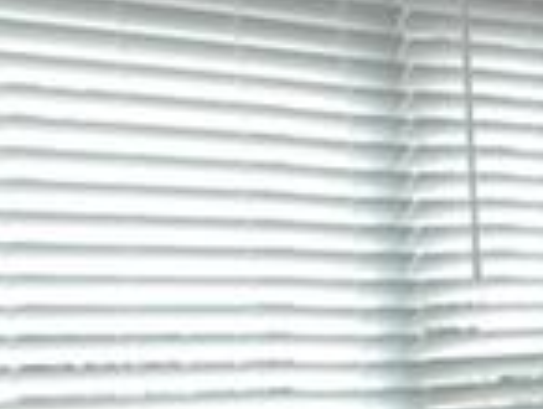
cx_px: 1395
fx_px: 3174
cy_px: 539
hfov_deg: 8.7
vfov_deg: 7.3
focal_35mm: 202
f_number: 3.8
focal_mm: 20
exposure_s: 1/60
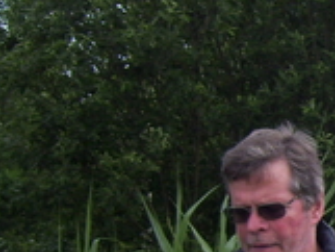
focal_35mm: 134
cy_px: 231
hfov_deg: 13.7
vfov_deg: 11.0
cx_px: 529
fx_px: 1298
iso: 80
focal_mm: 6
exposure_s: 1/500
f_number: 2.7
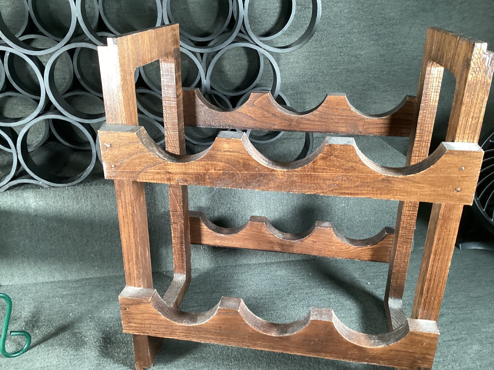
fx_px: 442
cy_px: 185
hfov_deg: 58.3
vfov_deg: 45.4
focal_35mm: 31
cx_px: 247
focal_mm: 3.3
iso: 250
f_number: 2.4
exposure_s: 1/50
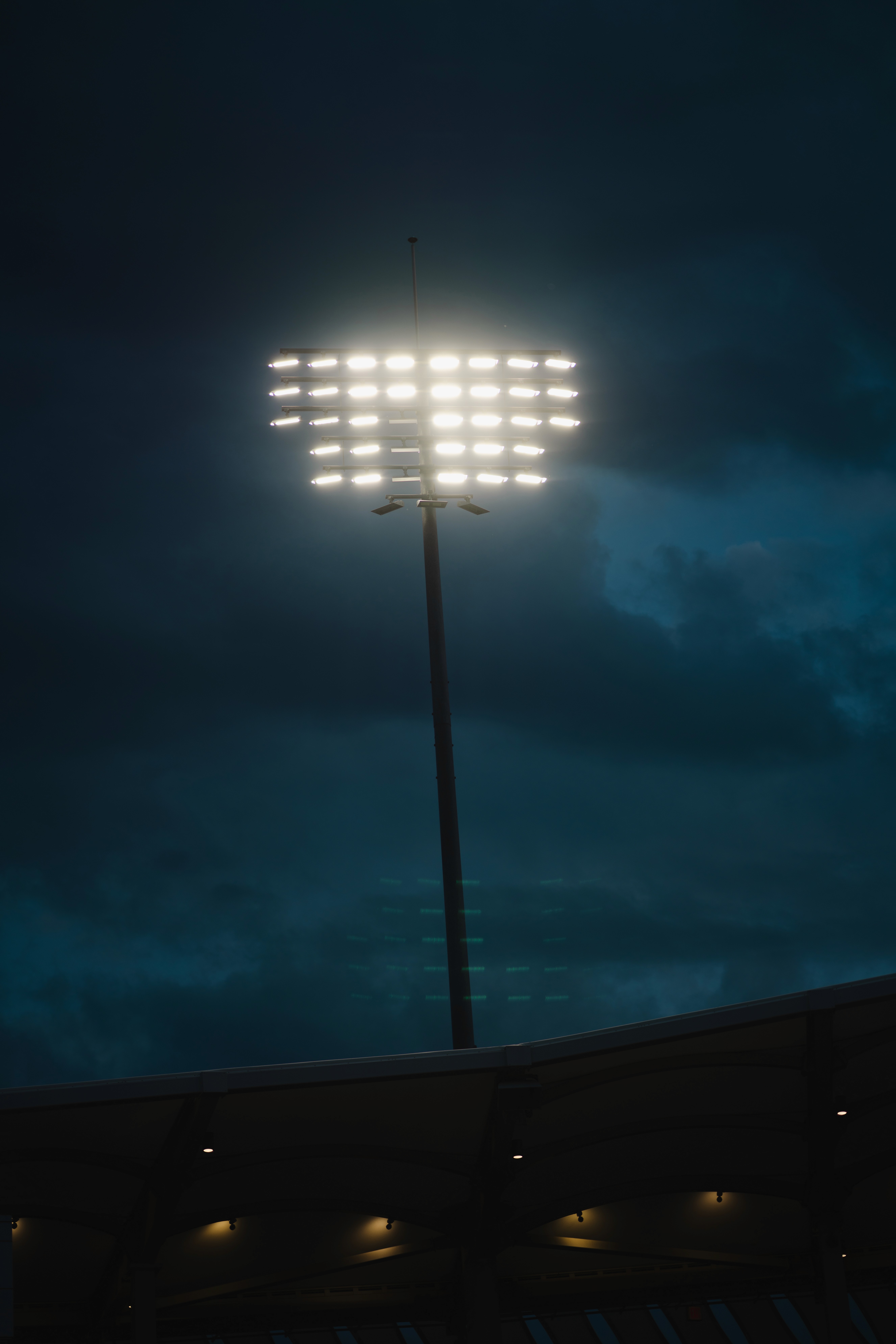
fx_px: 3172
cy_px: 672
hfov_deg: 16.1
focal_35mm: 85
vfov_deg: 23.9
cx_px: 448
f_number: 1.4
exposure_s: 1/400
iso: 50
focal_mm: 85
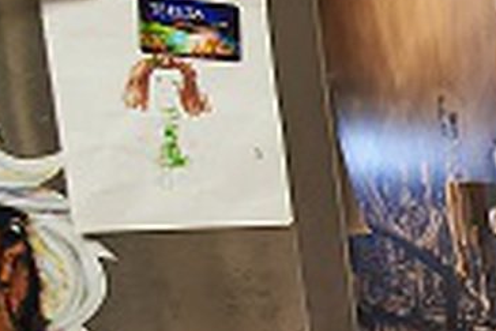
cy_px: 394
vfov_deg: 14.9
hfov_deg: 15.0
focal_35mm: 89
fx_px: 1227
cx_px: 1158
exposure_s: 1/100
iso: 400
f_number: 3.2
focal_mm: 15
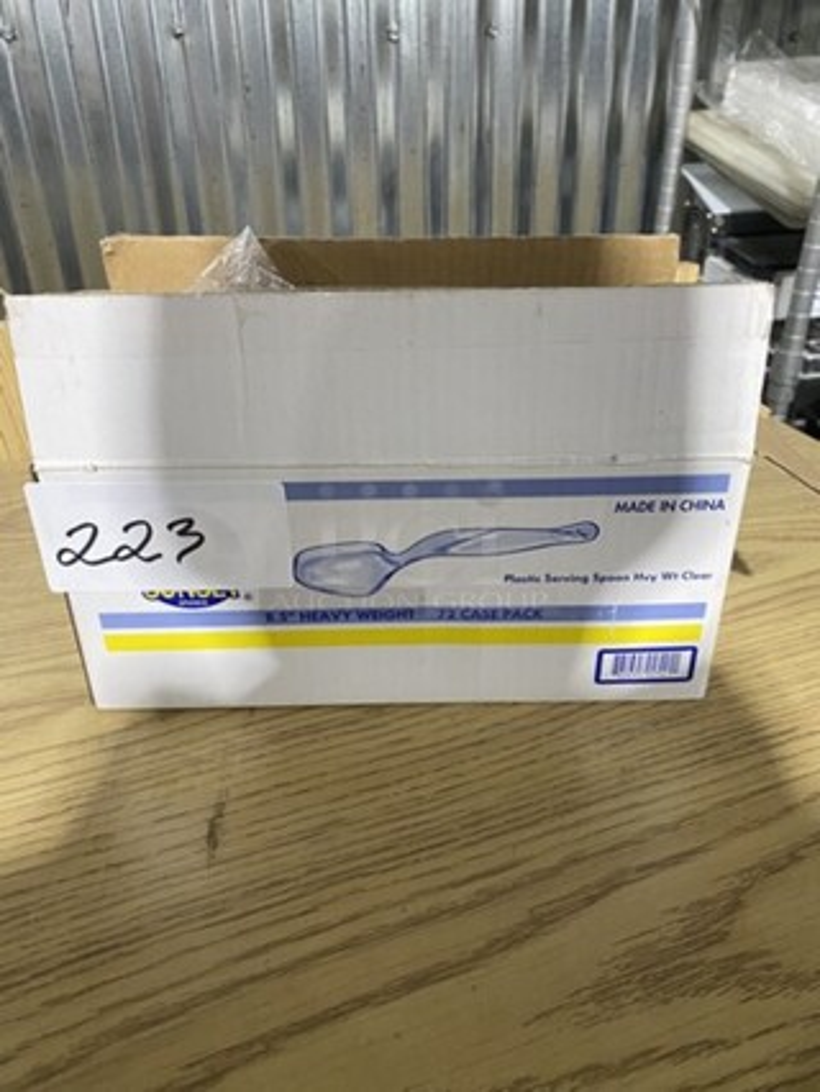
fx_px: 820
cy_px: 546
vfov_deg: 67.3
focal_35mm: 26
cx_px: 410
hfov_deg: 53.1
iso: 400
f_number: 1.8
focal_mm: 4.25
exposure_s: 1/60
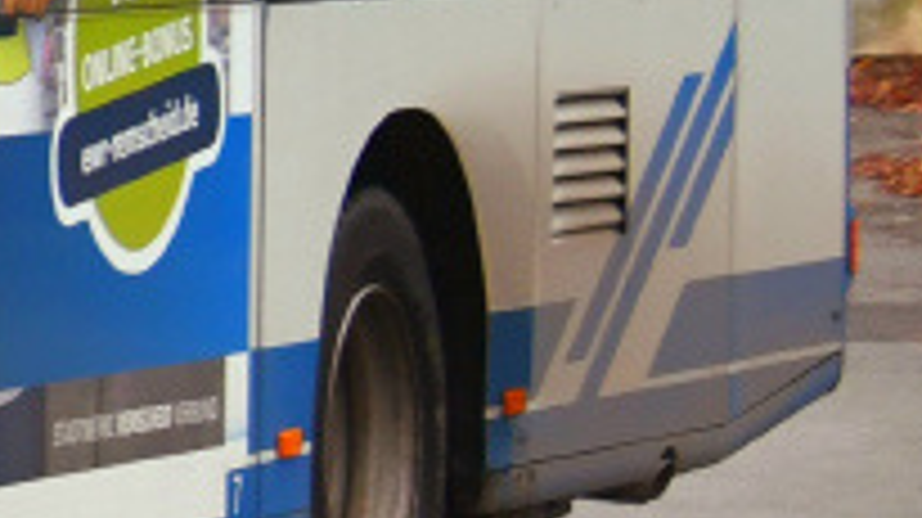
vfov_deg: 3.2
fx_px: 9260
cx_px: -1669
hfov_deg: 5.4
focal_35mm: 379
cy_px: -336
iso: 720
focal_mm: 38
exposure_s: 1/60.2
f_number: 5.6
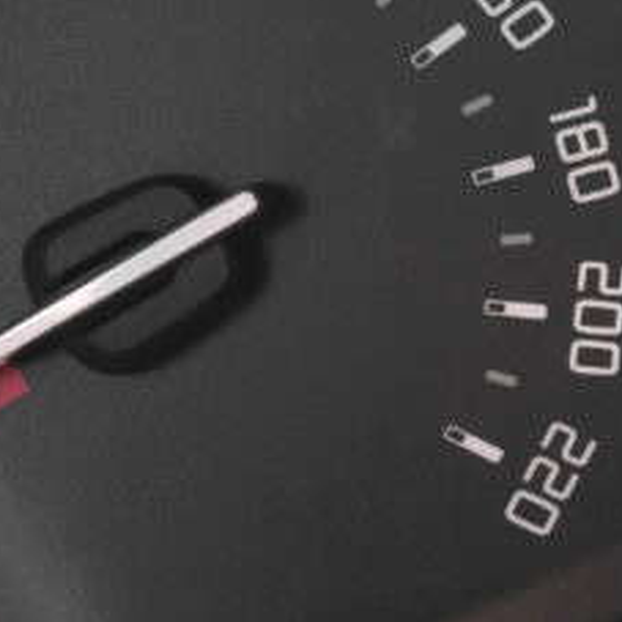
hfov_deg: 11.5
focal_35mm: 138
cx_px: 1228
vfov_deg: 12.6
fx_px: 2805
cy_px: 210
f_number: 6.4
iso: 2000
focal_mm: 24.2
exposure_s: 1/80
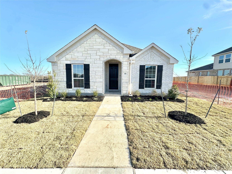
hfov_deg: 102.1
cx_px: 116
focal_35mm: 14
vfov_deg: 85.7
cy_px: 87
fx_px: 94
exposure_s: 1/988
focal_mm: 2.22
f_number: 2.2
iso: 40
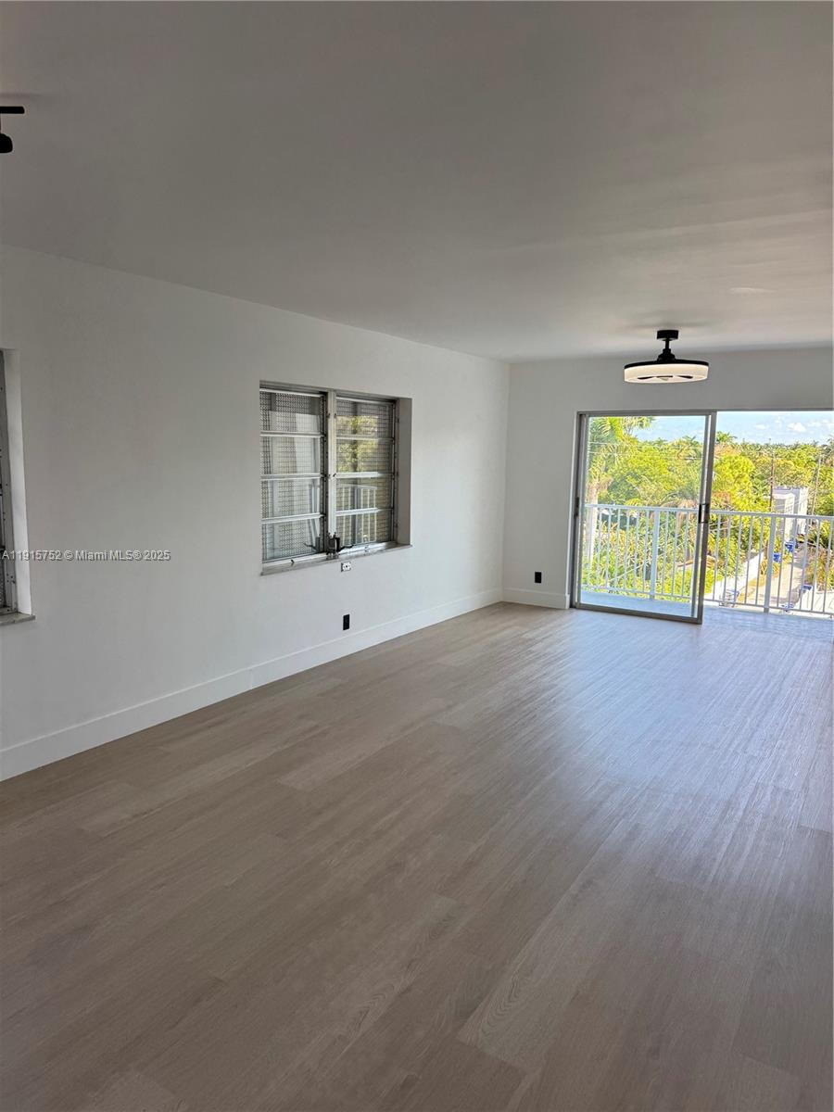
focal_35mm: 24
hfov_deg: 56.8
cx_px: 417
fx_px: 771
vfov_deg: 71.6
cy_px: 556
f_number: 1.78
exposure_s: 1/383
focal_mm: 6.76
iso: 80
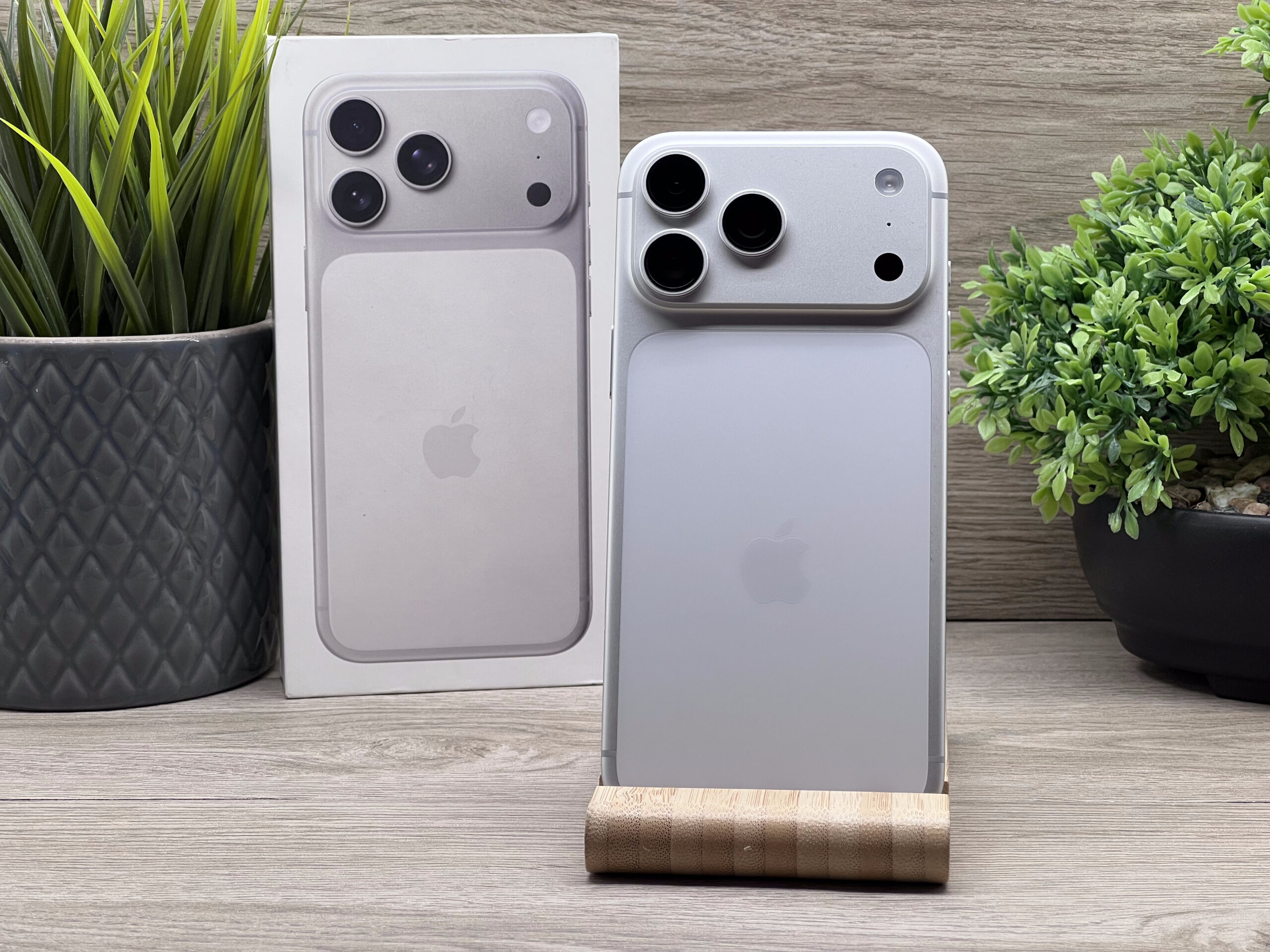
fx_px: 2825
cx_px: 635
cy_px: 476
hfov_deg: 25.3
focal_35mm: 77
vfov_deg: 19.1
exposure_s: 1/100
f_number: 2.8
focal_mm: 9
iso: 64
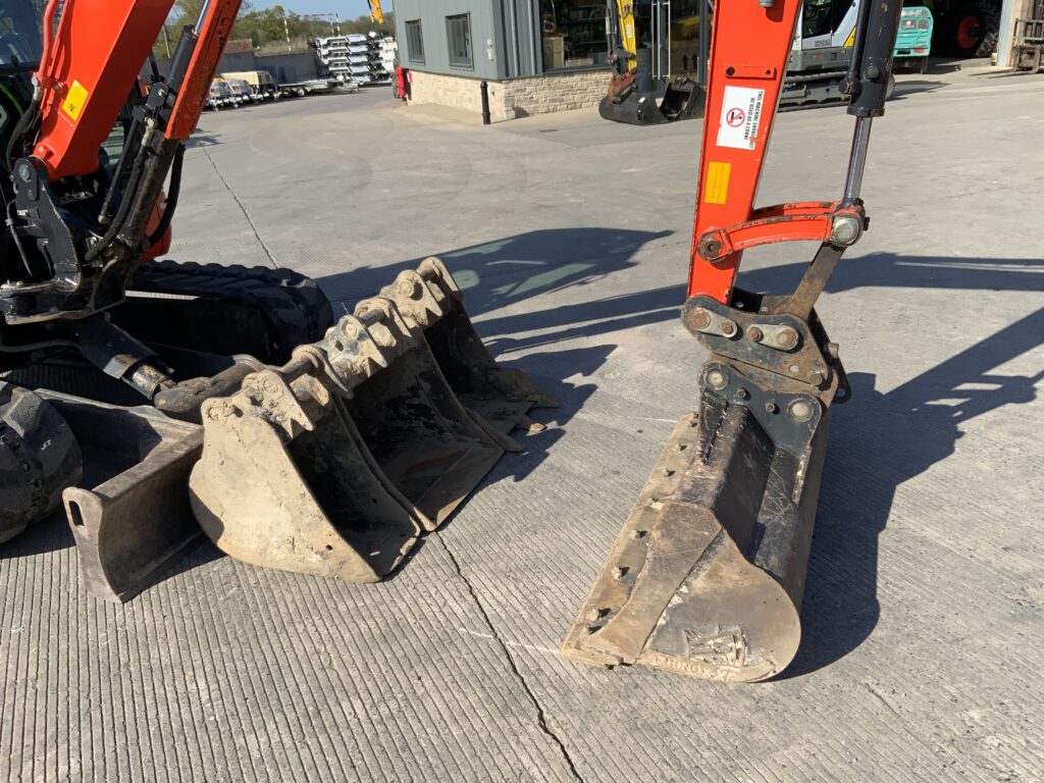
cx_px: 522
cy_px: 392
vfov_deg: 48.2
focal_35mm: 29
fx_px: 875
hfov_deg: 61.7
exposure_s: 1/1534
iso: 16
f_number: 1.8
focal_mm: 3
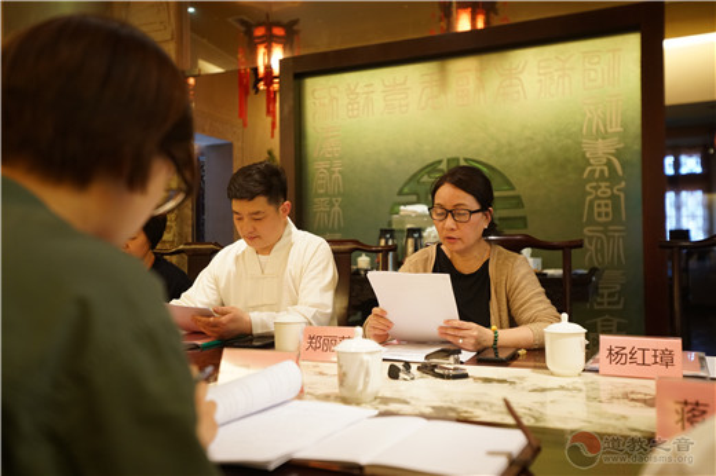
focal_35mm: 35
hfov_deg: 54.5
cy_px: 238
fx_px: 696
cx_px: 358
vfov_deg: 37.8
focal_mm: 35
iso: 2000
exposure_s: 1/50
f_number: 2.8
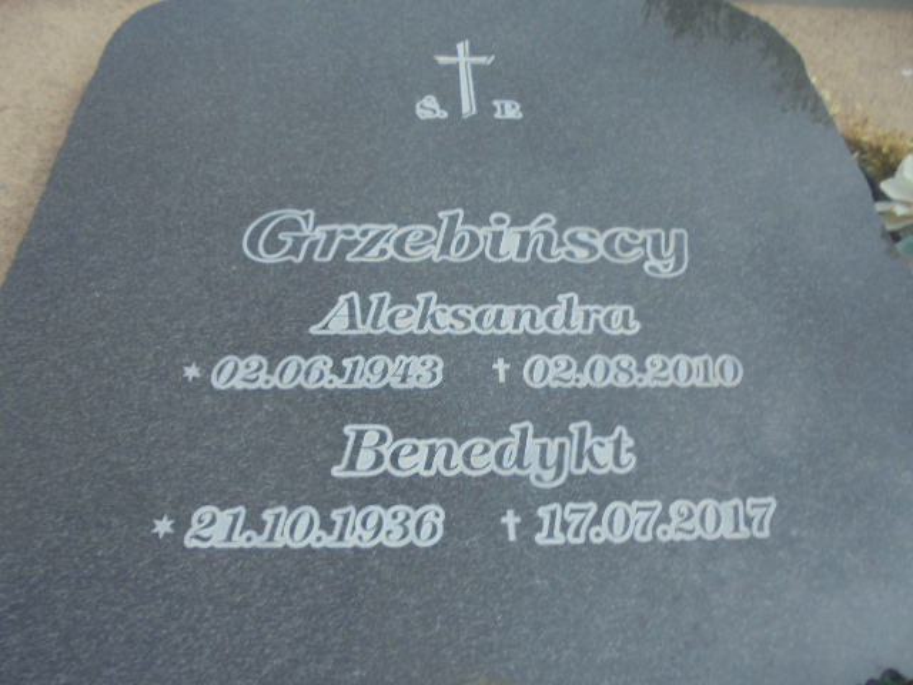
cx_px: 456
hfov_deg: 67.3
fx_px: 686
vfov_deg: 53.1
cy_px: 342
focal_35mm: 26
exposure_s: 1/100
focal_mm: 4.6
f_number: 11.5
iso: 100
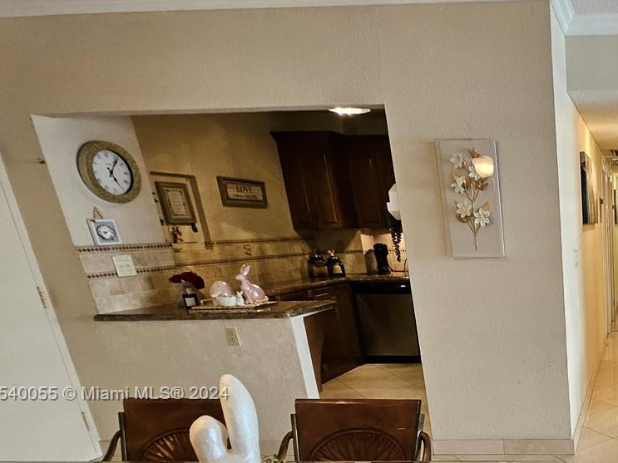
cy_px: 395
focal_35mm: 28
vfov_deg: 46.1
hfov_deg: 50.3
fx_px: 500
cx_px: 628
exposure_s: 1/60
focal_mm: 1.74
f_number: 2.2
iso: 125
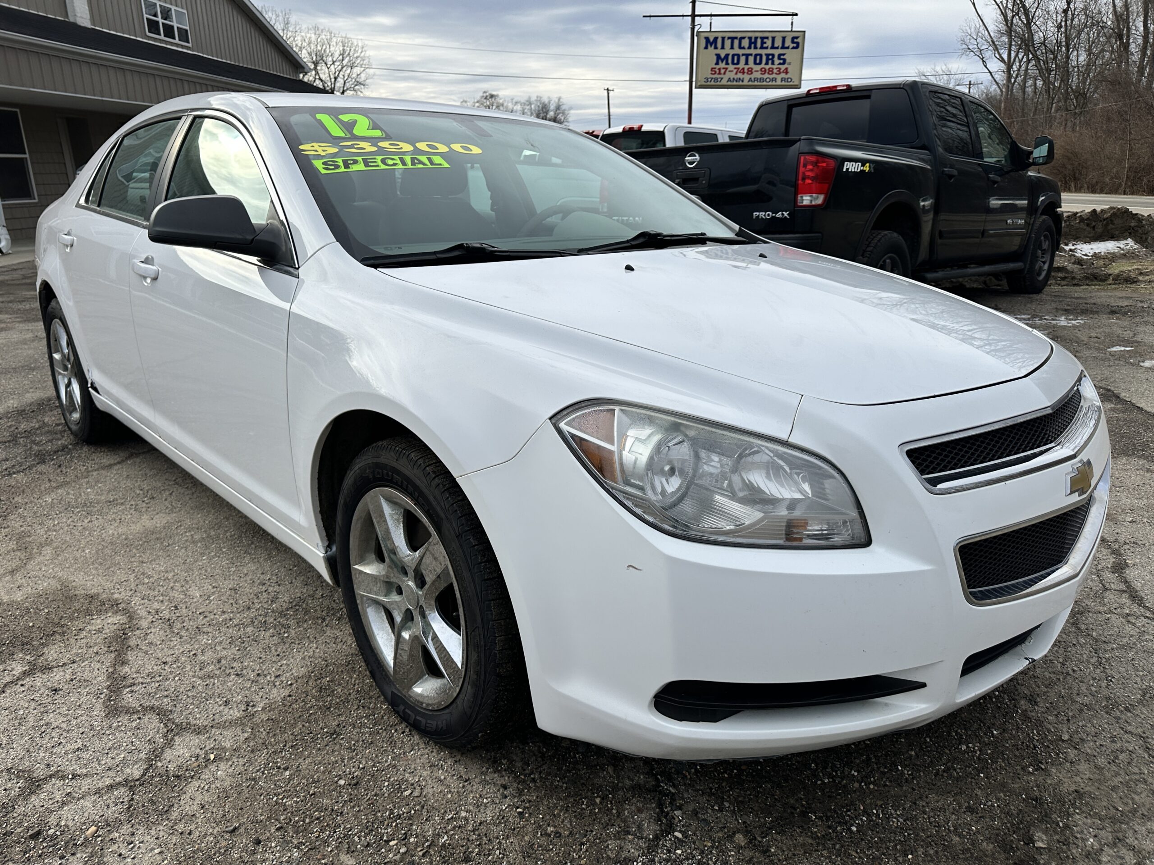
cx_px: 577
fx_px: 800
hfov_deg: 71.6
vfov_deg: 56.8
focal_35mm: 24
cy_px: 432
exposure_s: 1/3861
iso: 80
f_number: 1.78
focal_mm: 6.86
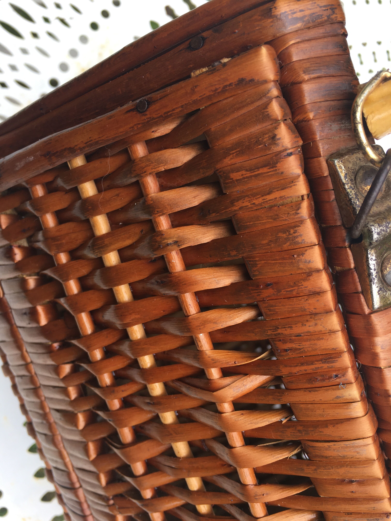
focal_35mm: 29
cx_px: 196
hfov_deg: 48.2
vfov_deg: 61.7
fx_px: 437
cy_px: 260
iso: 25
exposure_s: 1/340
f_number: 2.2
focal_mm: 4.15
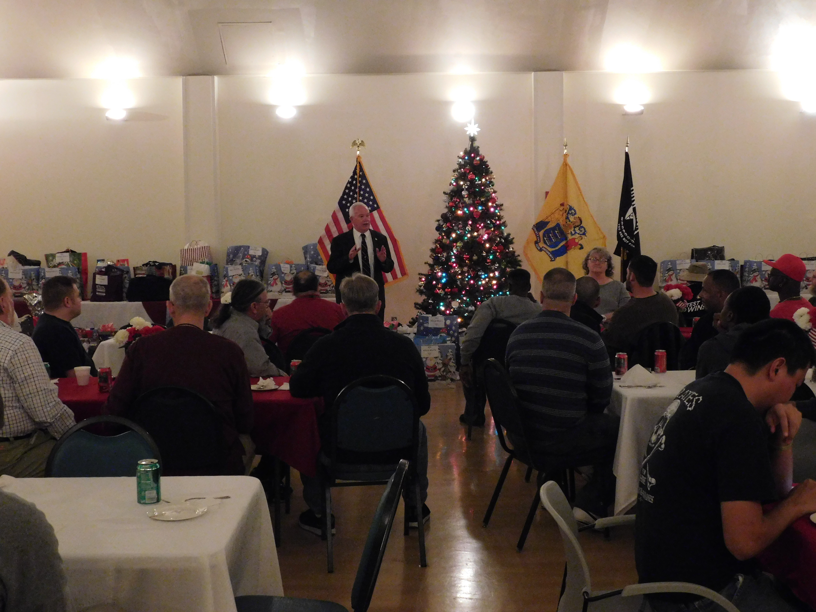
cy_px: 306
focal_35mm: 40
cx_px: 408
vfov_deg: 36.0
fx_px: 943
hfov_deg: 46.8
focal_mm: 7.1
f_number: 3.6
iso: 800
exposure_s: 1/13
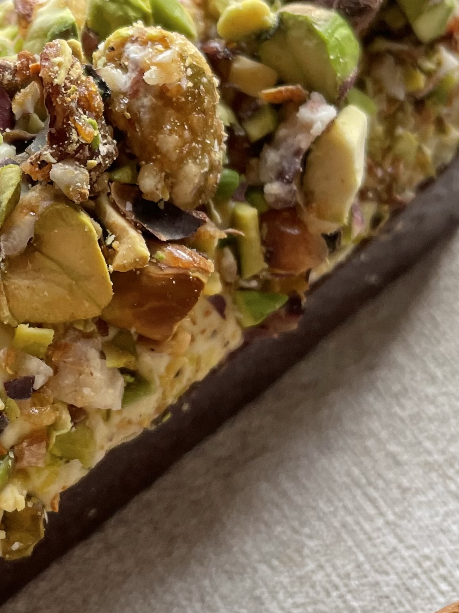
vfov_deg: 28.5
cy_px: 268
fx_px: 1203
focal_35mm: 68
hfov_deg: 20.9
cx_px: 9
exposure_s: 1/115
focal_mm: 4.2
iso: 125
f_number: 1.6
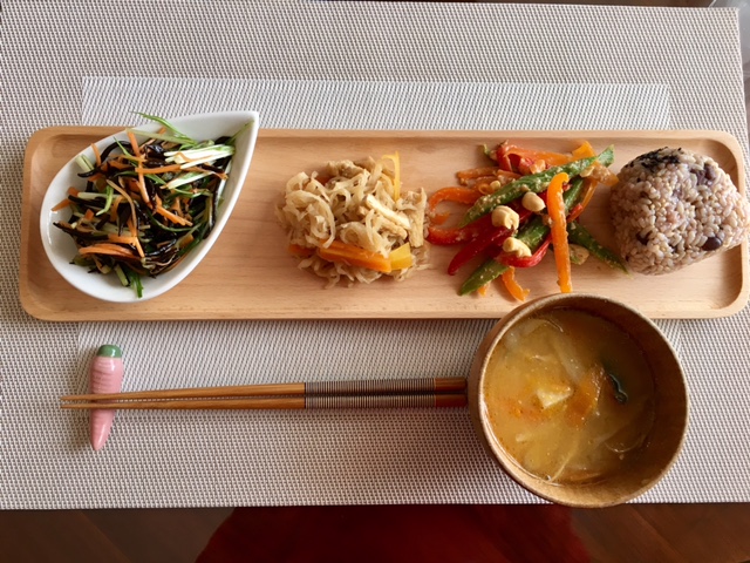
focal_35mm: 29
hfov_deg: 61.7
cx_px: 375
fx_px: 628
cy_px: 282
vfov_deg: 48.2
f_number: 2.2
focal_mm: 4.15
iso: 32
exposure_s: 1/30
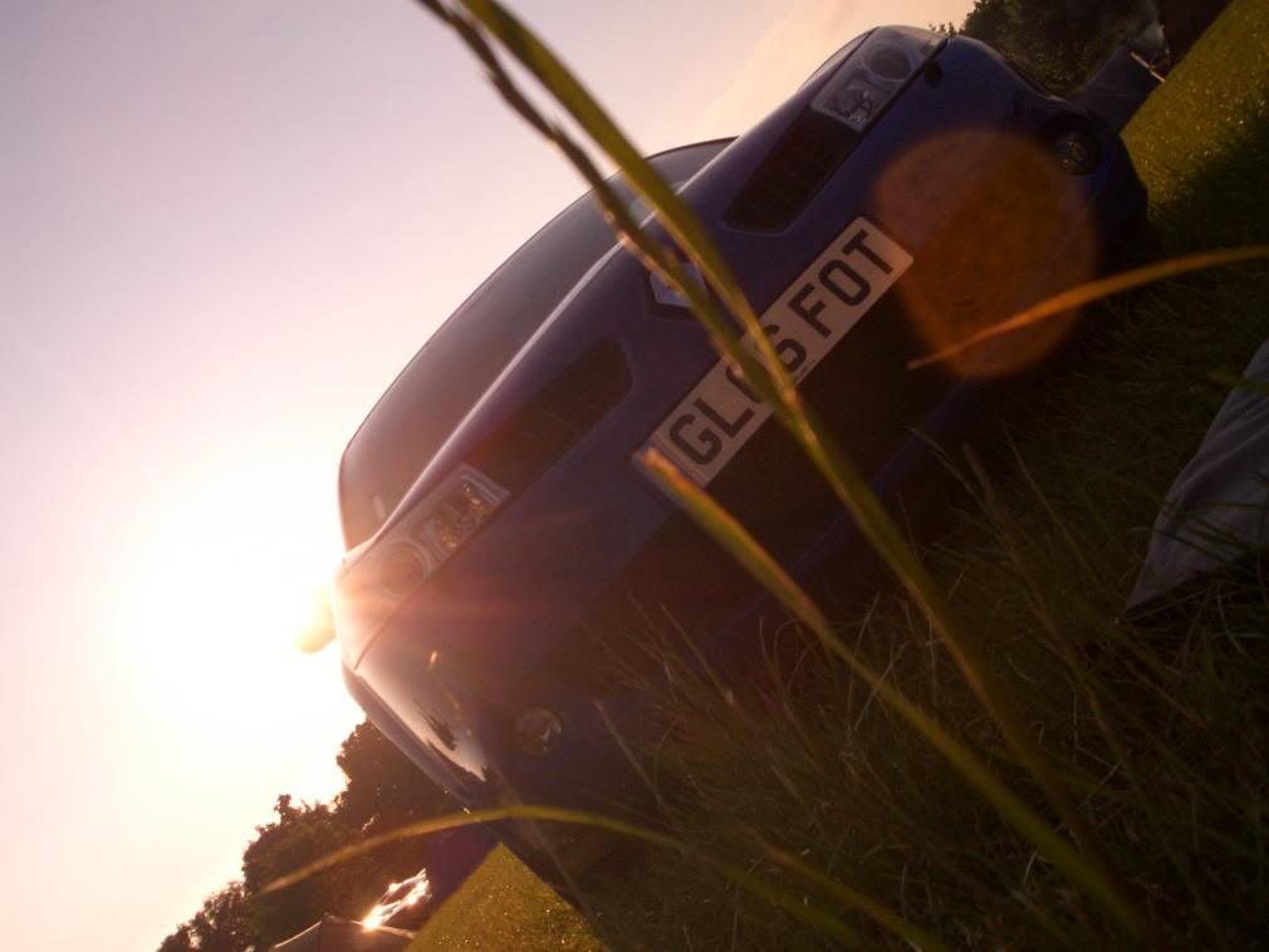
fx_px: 1320
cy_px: 476
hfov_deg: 51.3
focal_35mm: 36
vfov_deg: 39.7
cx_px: 634
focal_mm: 4.8
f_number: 8
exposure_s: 1/250
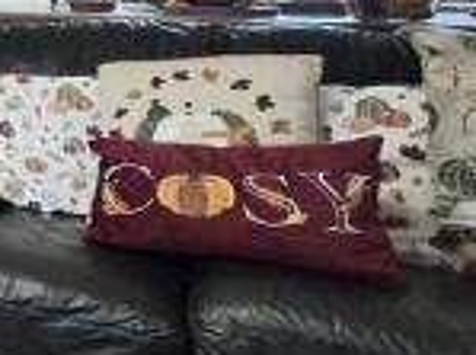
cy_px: -2
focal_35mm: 51
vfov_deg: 26.9
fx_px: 700
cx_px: -452
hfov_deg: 20.1
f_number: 2.2
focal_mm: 2.2
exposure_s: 1/50.3
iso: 320
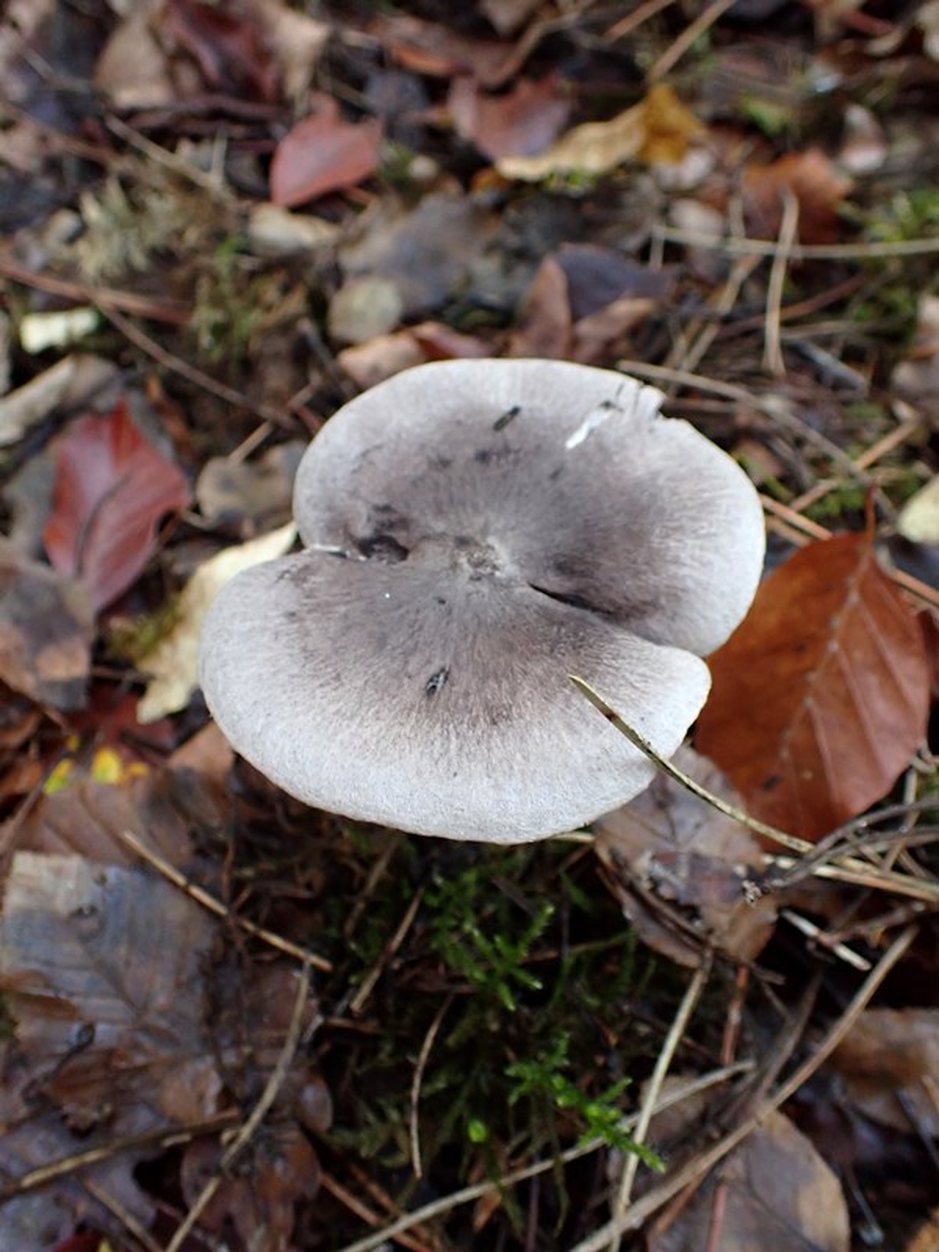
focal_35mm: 30
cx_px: 470
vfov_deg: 60.0
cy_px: 626
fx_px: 1085
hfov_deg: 46.8
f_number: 2.3
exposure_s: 1/125
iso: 640
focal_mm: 5.4
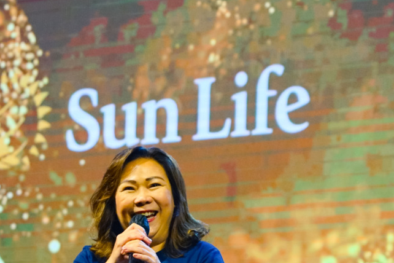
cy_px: 197
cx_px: 180
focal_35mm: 313
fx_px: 3425
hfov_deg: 6.6
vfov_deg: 4.4
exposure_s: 1/320
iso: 1250
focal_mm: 105
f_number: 4.5
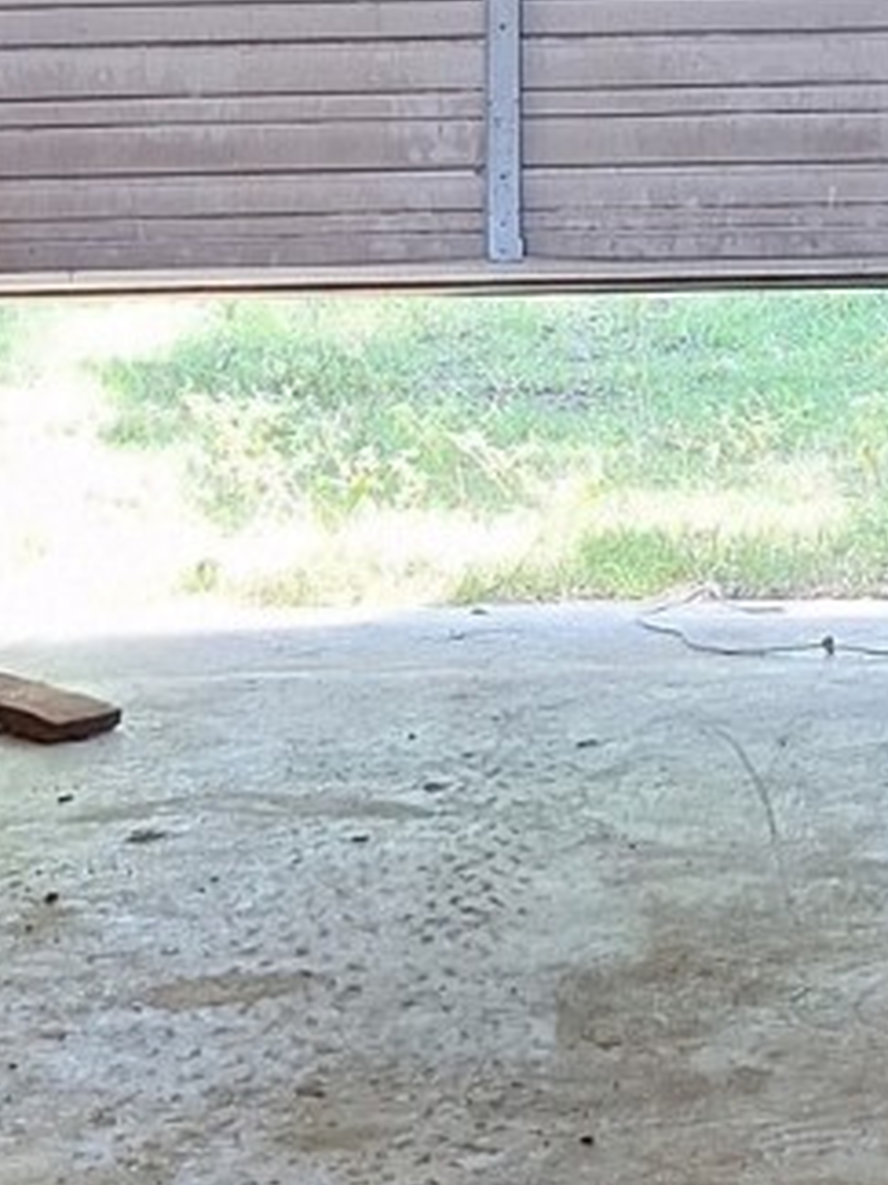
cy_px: -311
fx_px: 3728
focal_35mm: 109
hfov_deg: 13.3
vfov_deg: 17.1
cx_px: 1023
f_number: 1.8
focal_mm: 5.54
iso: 64
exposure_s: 1/40
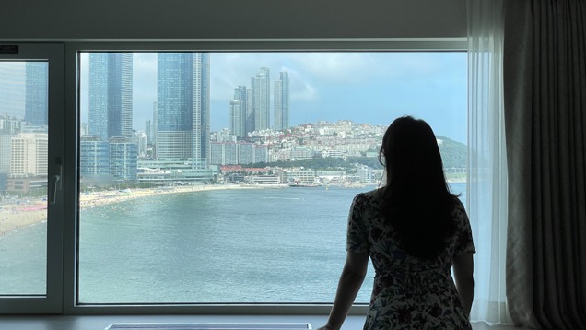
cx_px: 293
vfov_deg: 21.1
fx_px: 886
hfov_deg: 36.6
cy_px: 151
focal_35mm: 57
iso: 25
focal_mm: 6
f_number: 2
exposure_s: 1/475
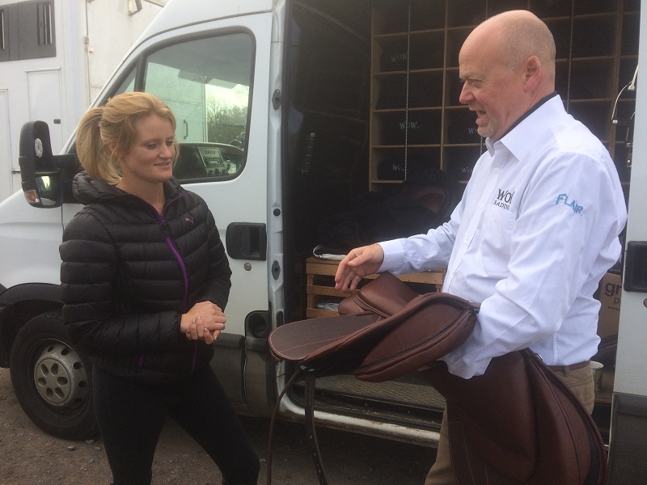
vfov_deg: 48.2
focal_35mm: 29
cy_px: 242
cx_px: 324
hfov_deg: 61.7
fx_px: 542
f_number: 2.2
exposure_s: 1/432
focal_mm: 4.15
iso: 32
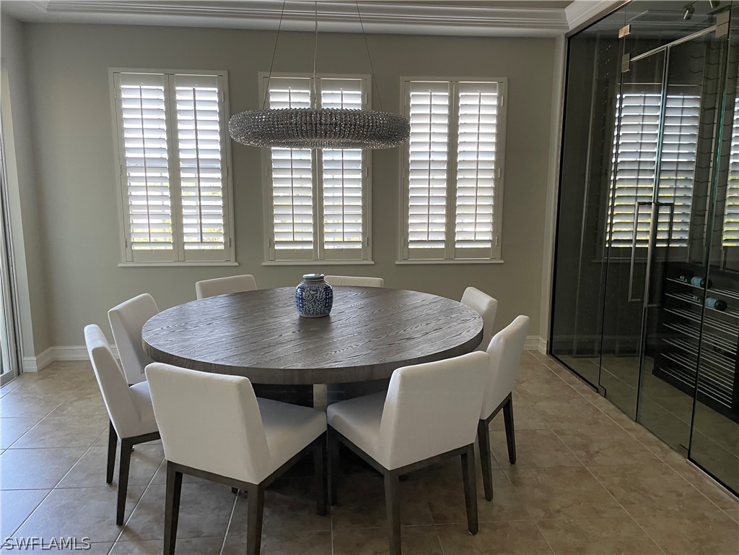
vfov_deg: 53.1
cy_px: 278
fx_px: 555
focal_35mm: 26
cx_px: 370
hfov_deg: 67.3
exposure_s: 1/79
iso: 125
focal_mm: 4.2
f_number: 1.6
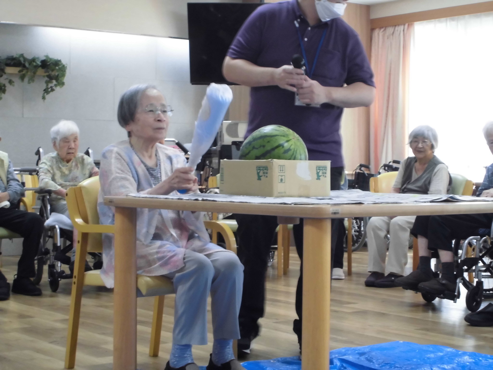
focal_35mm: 73
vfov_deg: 20.2
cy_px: 185
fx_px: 1040
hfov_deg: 26.7
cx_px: 246
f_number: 6.1
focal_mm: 13.1
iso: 400
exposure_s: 1/25
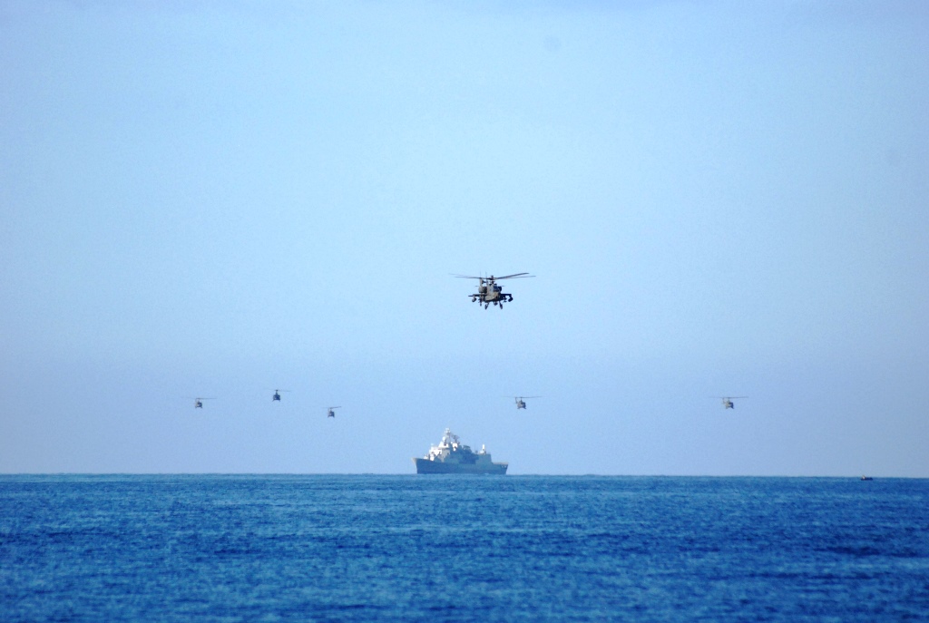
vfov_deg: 3.1
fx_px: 11634
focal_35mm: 450
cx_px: 464
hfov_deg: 4.6
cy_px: 312
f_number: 7.1
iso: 1000
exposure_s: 1/3200
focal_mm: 300
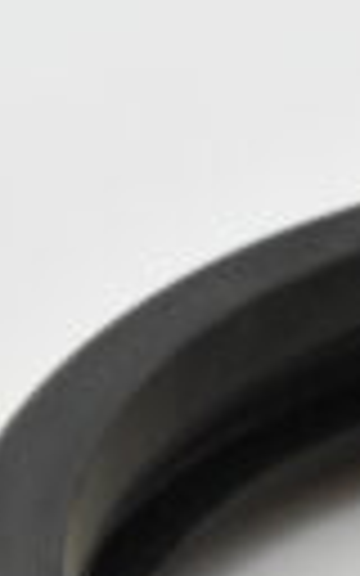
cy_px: 608
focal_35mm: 322
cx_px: 698
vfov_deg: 6.5
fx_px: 5061
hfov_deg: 4.0
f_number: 8
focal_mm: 45
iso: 1600
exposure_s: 1/1250
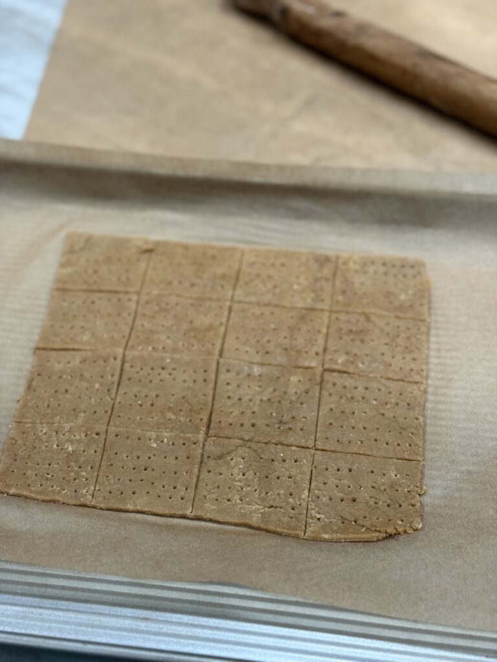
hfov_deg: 30.3
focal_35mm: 48
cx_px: 248
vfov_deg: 39.7
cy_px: 331
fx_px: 919
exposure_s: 1/40
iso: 200
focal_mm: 6.76
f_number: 1.78
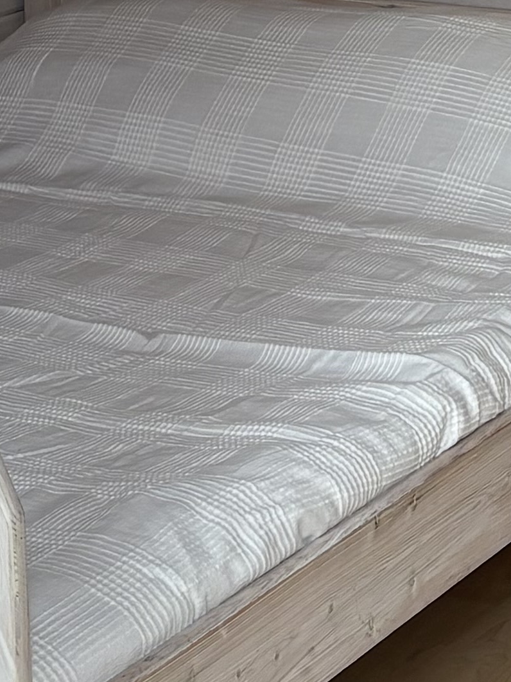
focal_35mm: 140
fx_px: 2755
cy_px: -396
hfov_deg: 10.5
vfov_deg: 13.2
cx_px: 572
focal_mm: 5.96
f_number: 1.6
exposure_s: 1/122
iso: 64
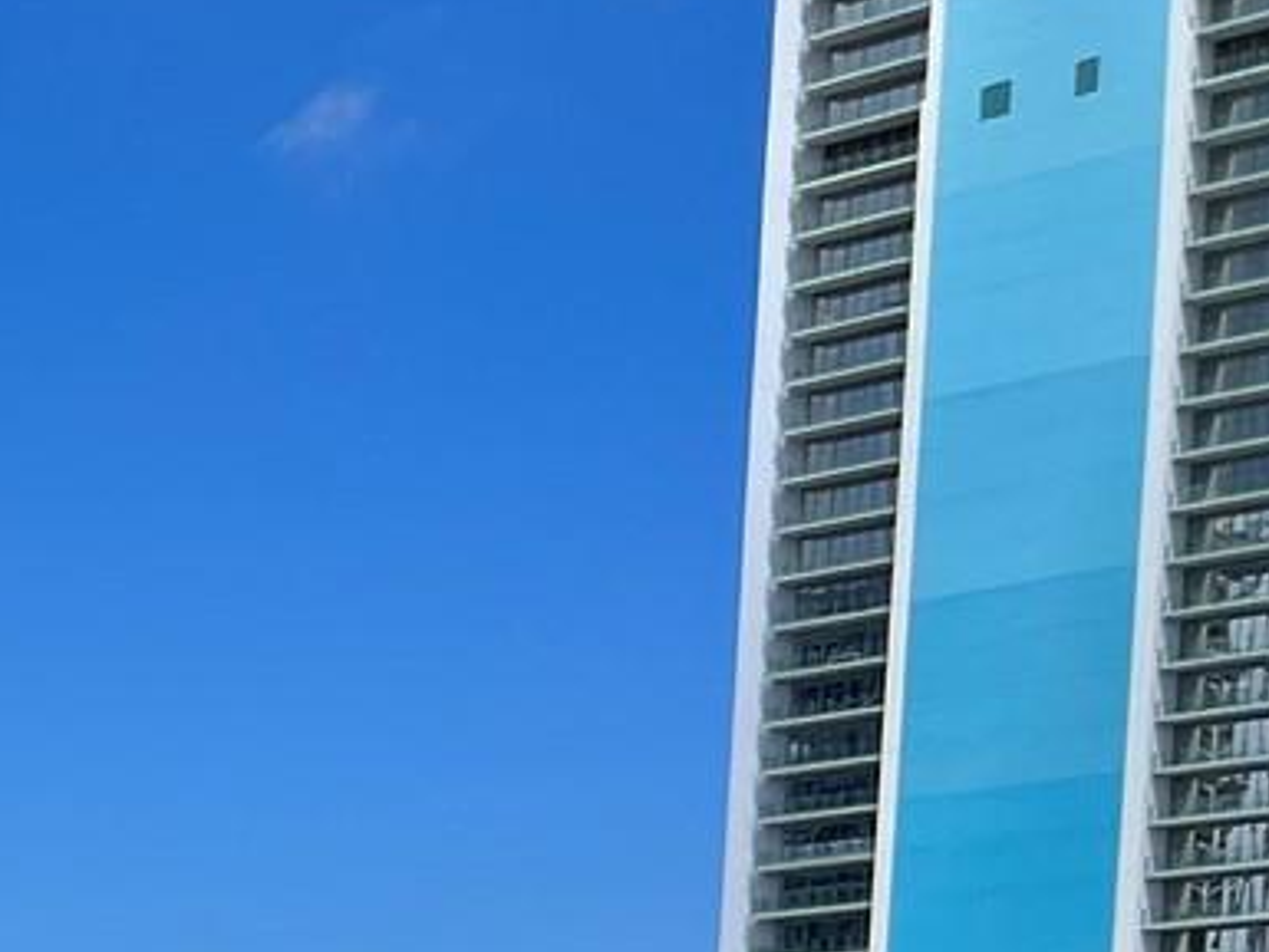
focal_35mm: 108
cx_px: -1351
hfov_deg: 14.6
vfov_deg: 12.4
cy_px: 1779
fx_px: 3960
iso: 50
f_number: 1.5
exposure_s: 1/5882
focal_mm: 5.7
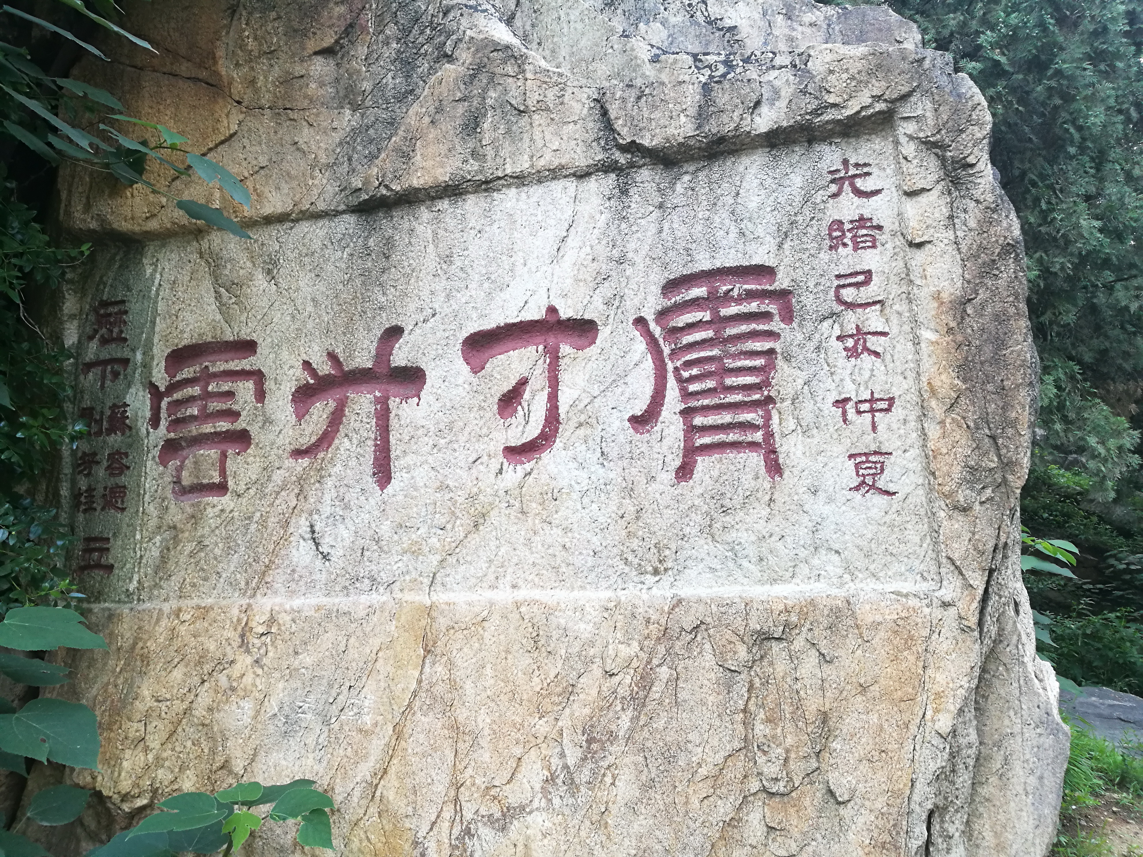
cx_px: 572
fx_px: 892
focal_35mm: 27
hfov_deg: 65.3
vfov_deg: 51.4
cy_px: 428
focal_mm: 4.5
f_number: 2.2
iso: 160
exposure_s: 1/50
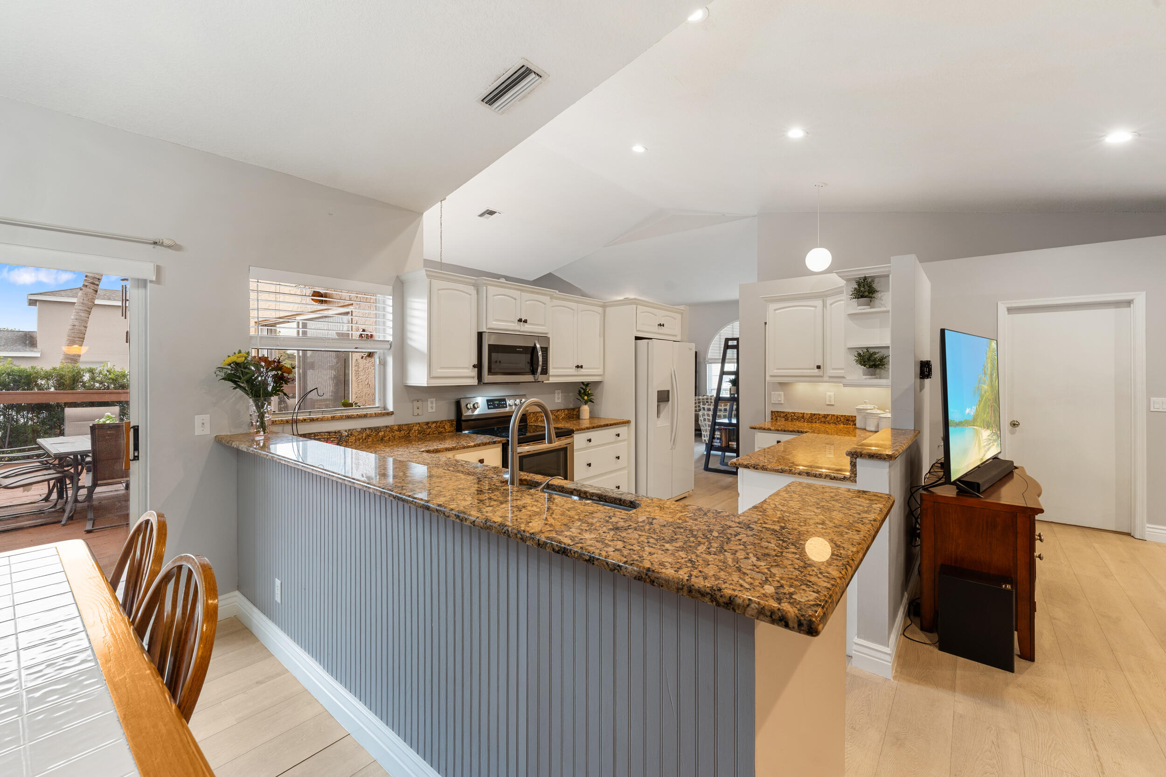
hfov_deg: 104.3
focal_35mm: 14
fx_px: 453
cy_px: 388
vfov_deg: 81.2
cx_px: 583
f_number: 9
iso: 250
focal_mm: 14
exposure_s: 1/1.25
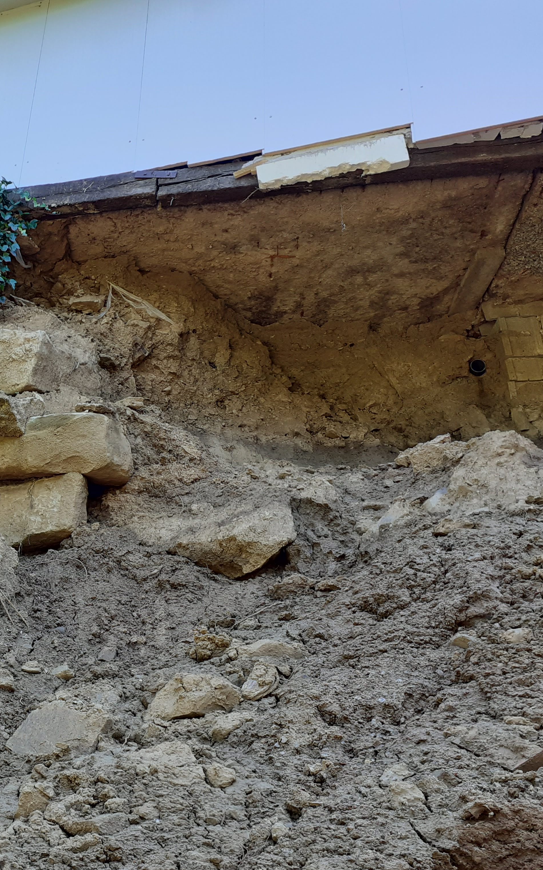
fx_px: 923
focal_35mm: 39
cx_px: -28
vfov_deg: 50.4
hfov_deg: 30.0
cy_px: 443
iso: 40
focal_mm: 3.6
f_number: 1.9
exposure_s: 1/129
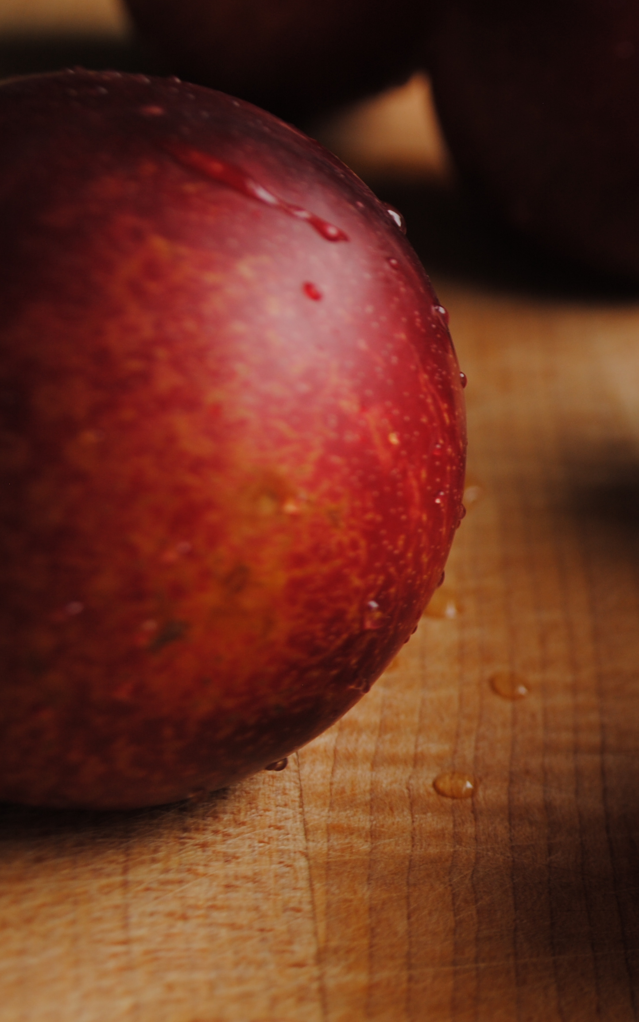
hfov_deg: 16.0
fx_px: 2146
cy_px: 564
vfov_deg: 26.8
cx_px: 846
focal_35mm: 77
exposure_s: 1/8
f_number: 5.6
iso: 100
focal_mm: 30
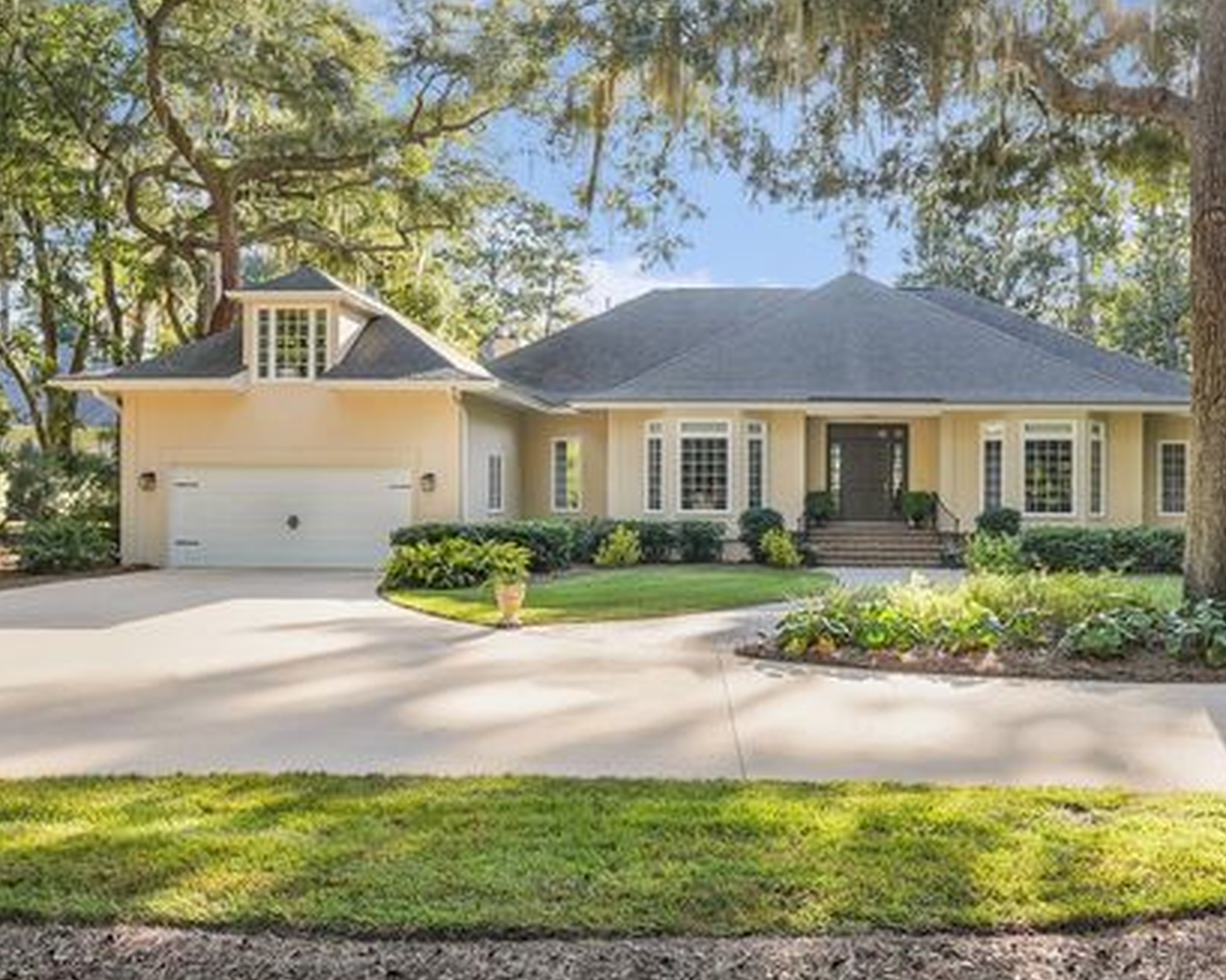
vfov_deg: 46.3
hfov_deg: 56.1
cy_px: 489
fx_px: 1145
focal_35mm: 32
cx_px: 692
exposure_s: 1/60
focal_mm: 27.5
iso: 320
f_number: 9
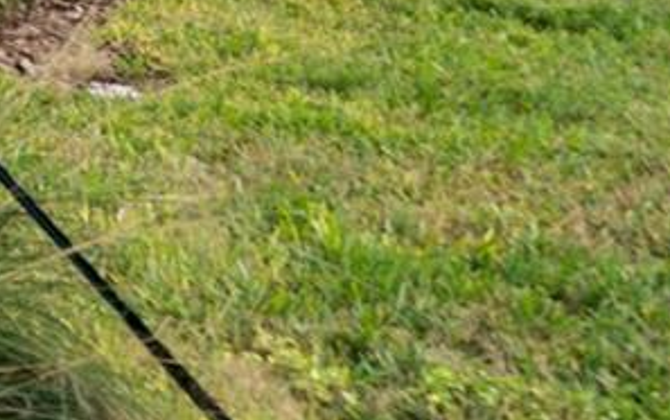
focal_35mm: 181
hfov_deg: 10.0
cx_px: -993
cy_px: -393
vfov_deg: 7.0
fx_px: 3307
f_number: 9
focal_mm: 33
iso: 320
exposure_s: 1/20
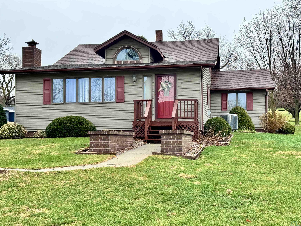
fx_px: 417
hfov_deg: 39.7
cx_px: 150
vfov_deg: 30.3
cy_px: 113
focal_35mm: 48
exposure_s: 1/514
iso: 64
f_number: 1.78
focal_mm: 6.76
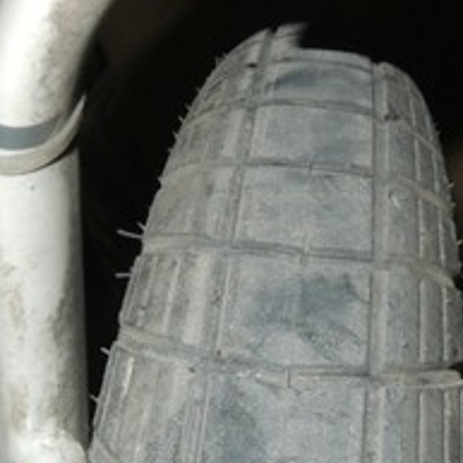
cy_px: 476
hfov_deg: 22.4
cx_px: 182
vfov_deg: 21.6
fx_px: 1165
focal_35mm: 77
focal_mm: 4.3
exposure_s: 1/30
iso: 200
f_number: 8
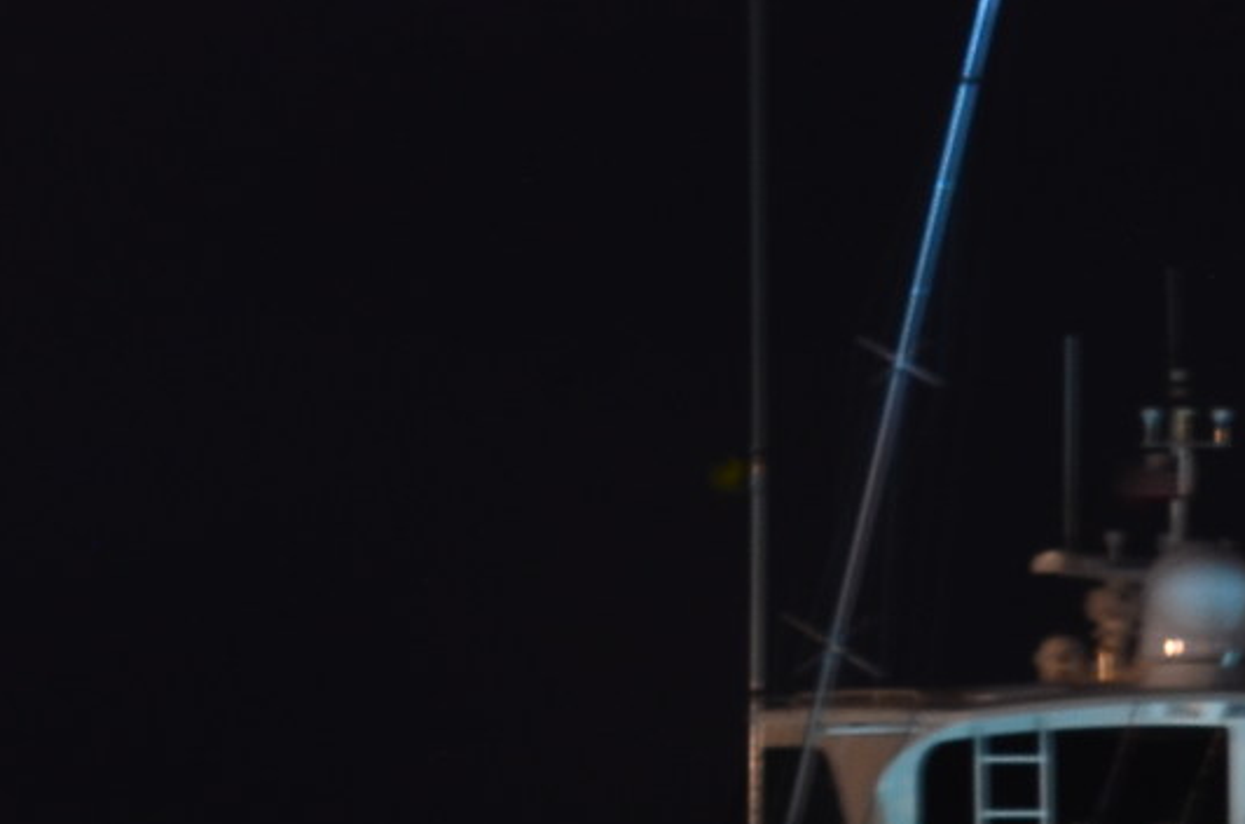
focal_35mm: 474
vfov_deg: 2.9
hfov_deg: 4.3
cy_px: 1858
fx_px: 16353
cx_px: 2263
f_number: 9
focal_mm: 70
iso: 250
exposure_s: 30
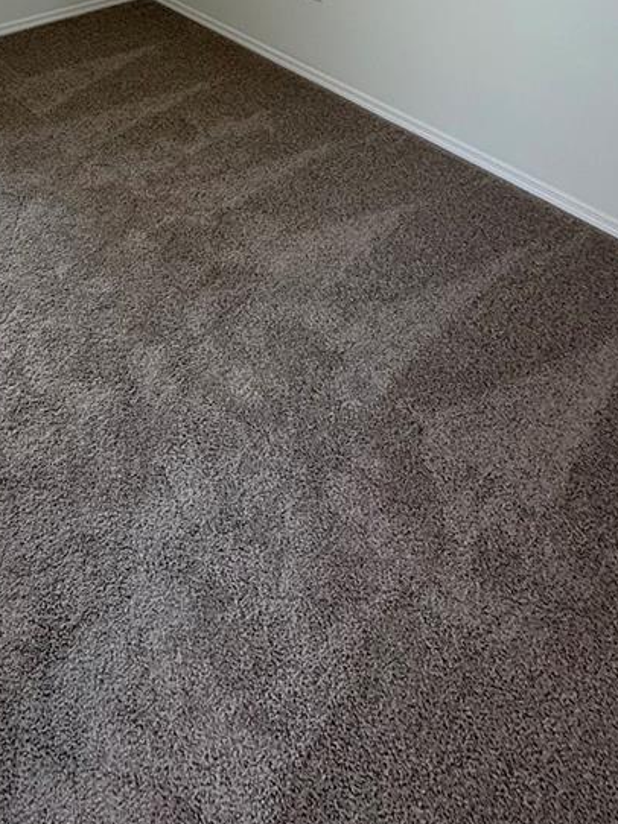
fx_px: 739
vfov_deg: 45.3
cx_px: 105
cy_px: -65
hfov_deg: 42.9
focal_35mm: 31
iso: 125
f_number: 2.2
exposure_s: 1/120
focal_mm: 2.22
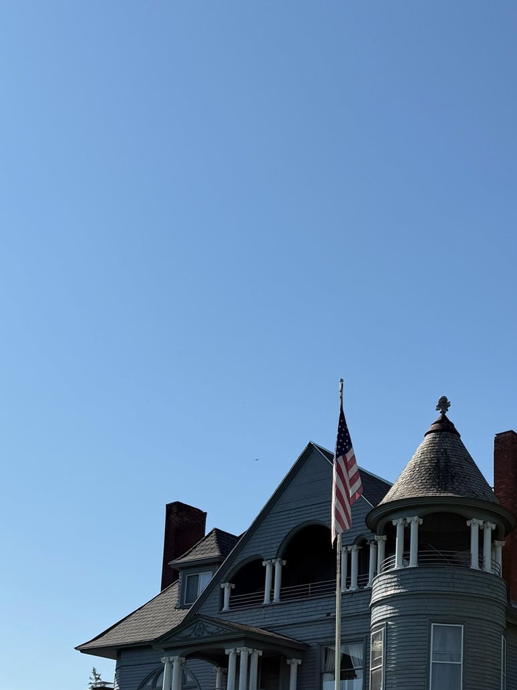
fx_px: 1075
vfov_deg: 33.4
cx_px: 397
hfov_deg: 26.6
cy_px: 642
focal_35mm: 54
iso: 80
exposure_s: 1/6711
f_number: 1.78
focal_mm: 6.76
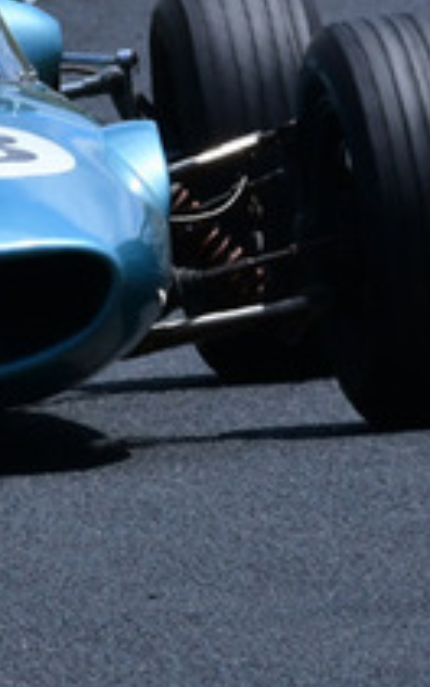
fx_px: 40173
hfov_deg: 0.6
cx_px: -26
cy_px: 7
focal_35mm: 2144
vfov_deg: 1.0
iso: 320
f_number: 13
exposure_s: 1/640
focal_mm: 370
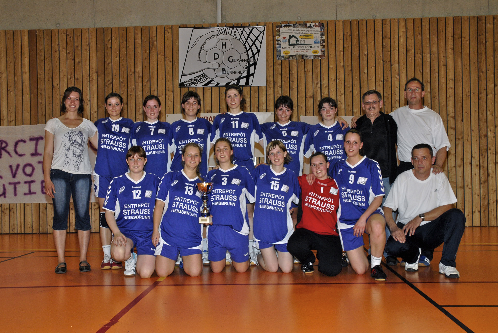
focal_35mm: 38
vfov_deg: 35.6
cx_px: 249
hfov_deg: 51.2
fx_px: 519
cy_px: 166
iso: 250
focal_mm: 25
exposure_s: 1/60
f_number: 8
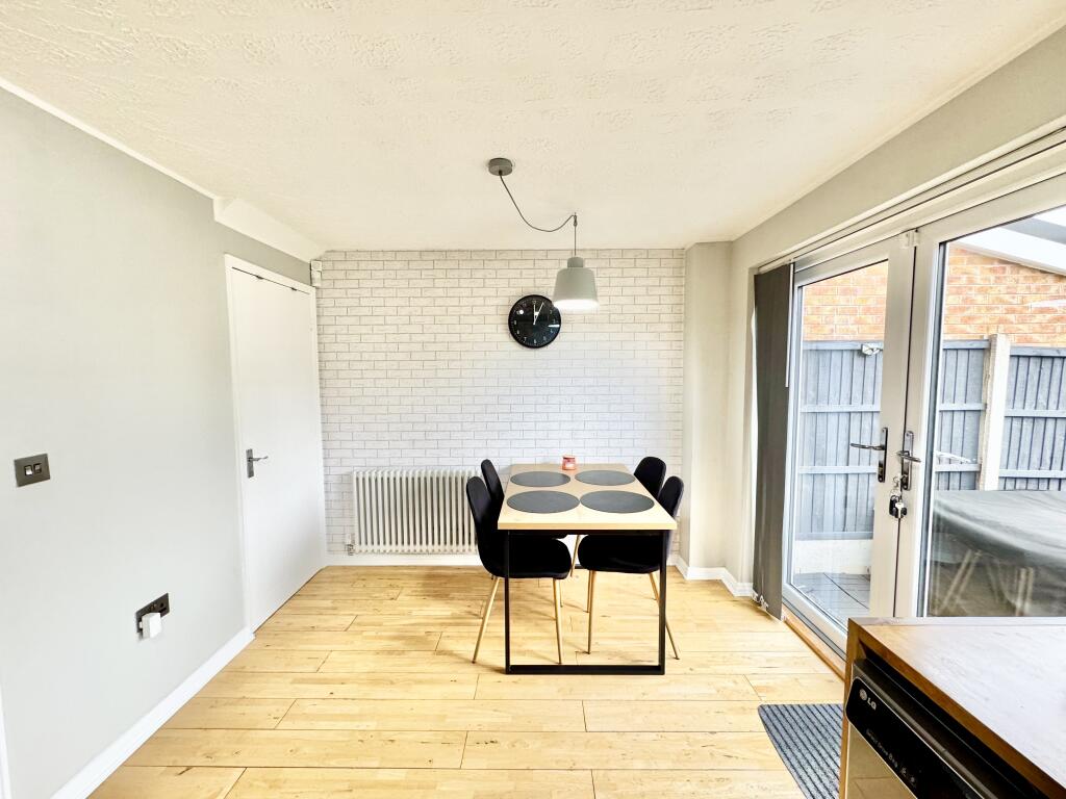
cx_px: 533
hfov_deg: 102.1
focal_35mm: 14
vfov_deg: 85.7
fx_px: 431
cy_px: 400
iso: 200
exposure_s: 1/100
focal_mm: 2.22
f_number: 2.2
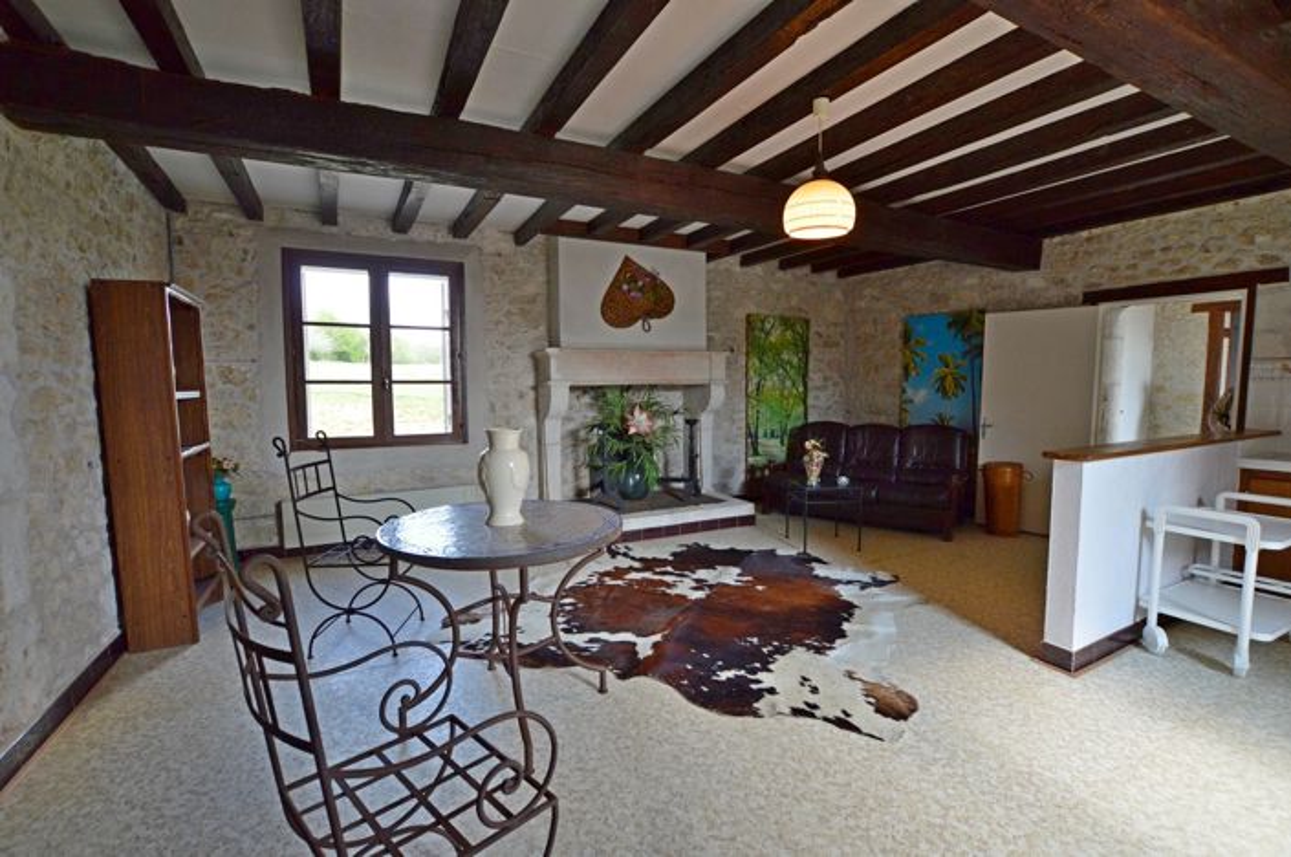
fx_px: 537
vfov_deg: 77.2
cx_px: 646
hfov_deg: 100.5
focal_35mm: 15
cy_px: 428
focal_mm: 10
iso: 400
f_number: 5
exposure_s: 1/100
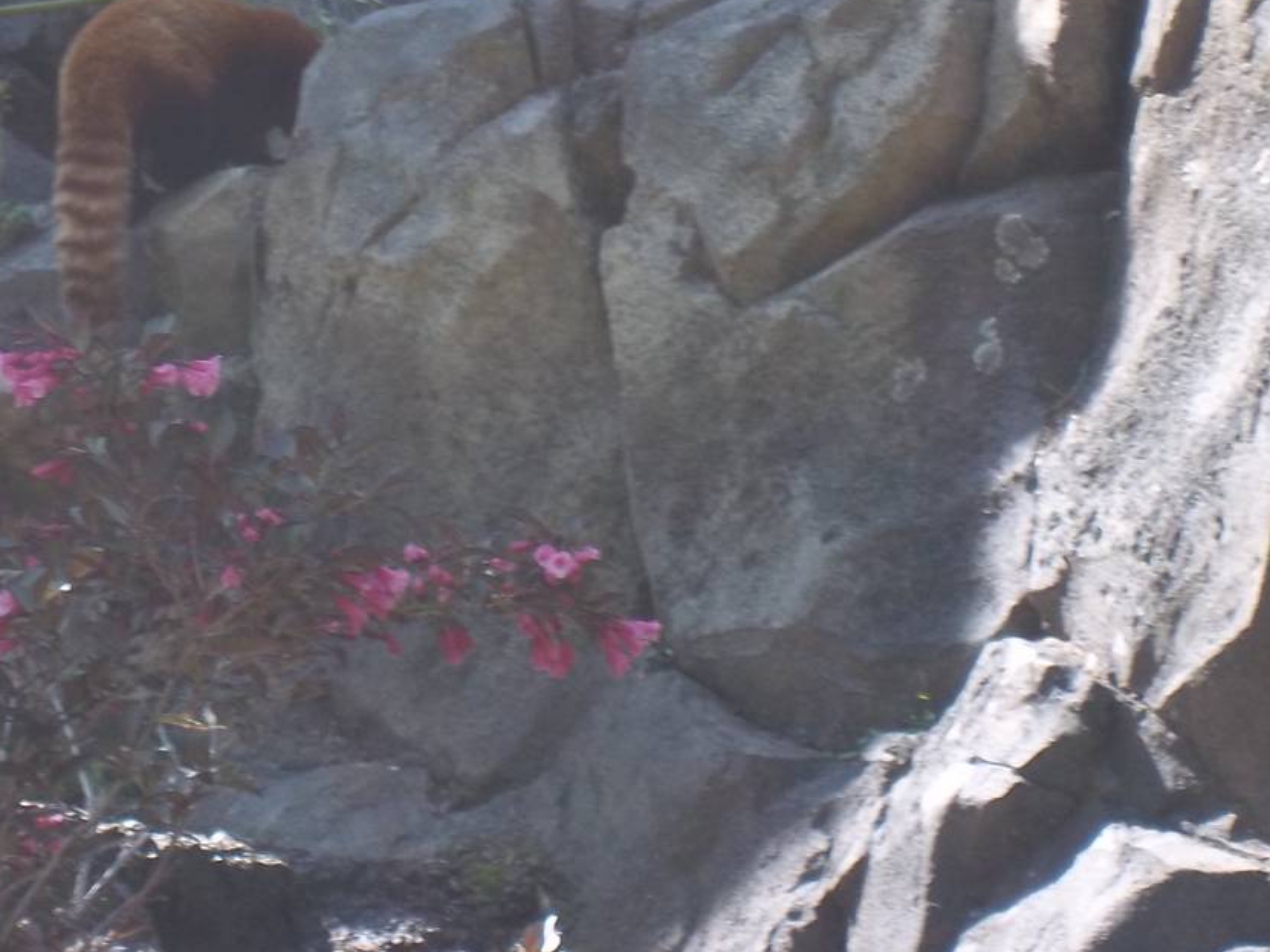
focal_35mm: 208
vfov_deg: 7.1
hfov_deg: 9.5
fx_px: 7630
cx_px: 183
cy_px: 64
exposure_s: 1/80
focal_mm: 19.5
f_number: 5.6
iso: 80
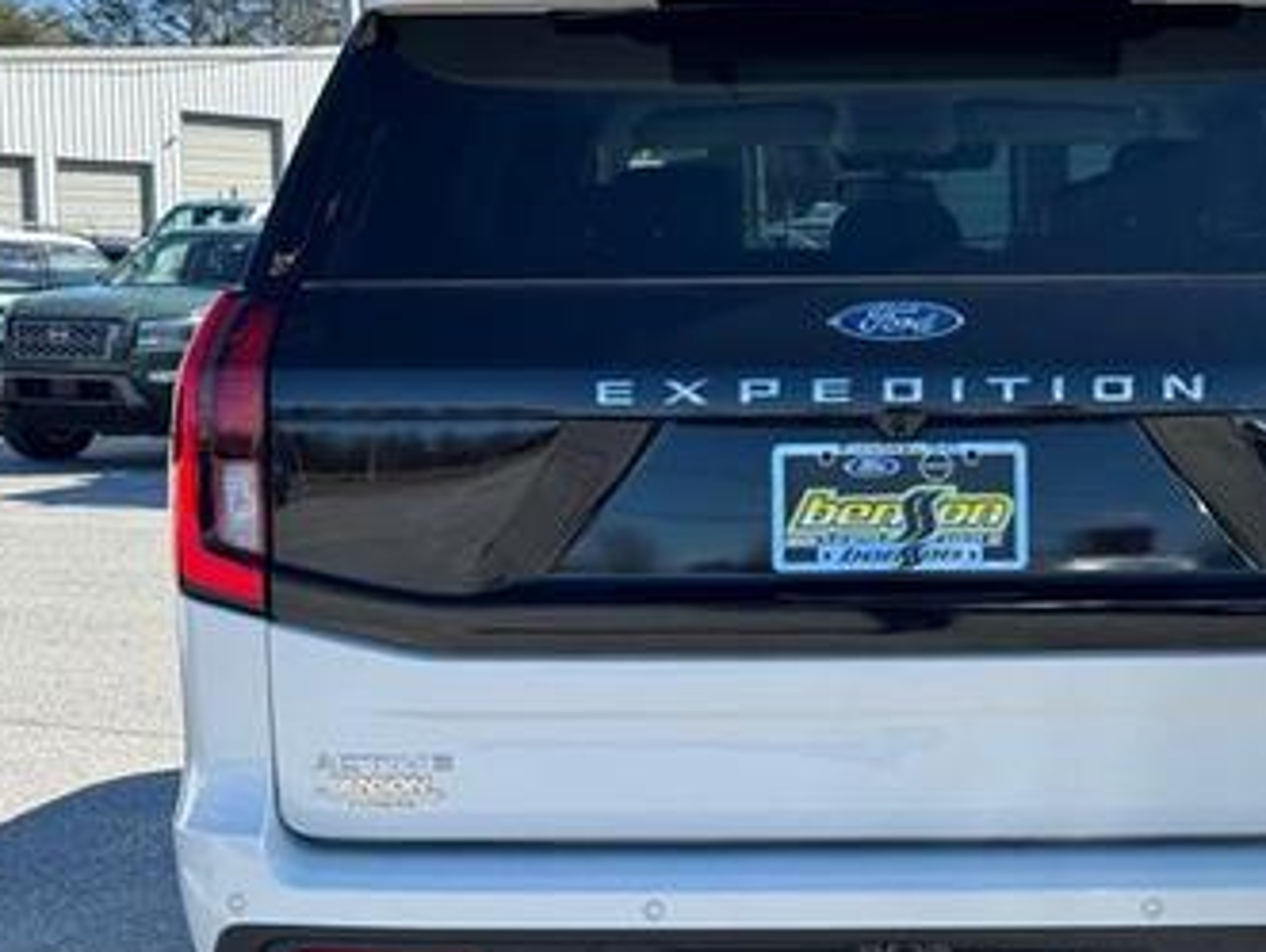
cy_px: 501
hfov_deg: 26.4
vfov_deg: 20.2
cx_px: 906
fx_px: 2673
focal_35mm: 73
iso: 64
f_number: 1.78
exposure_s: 1/1818
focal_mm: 6.76
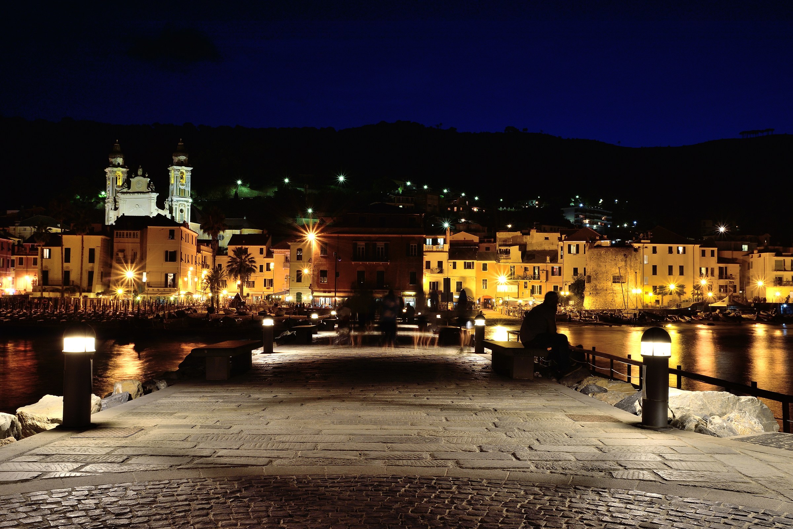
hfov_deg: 53.1
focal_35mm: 36
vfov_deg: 36.9
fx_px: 793
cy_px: 264
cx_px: 396
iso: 100
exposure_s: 8
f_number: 16
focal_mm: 24
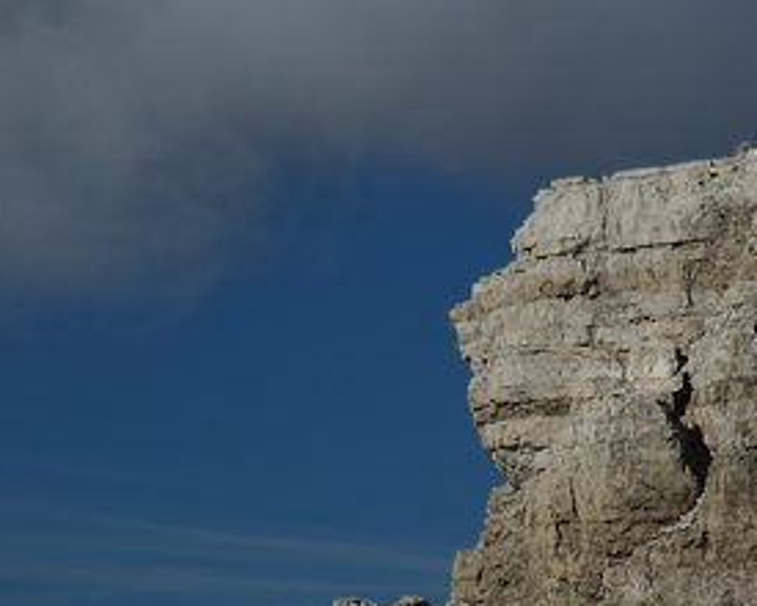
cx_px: 674
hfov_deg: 4.2
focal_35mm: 455
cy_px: 398
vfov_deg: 3.4
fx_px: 10194
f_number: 8
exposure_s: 1/250
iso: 100
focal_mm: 148
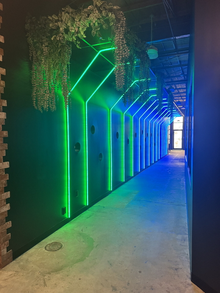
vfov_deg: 71.6
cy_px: 146
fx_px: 203
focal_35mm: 24
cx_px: 110
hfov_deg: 56.8
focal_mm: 6.76
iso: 320
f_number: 1.78
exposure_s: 1/60
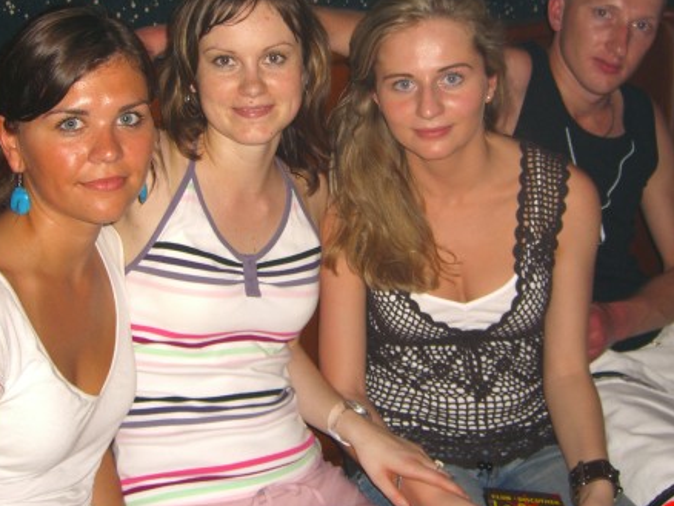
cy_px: 180
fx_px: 1013
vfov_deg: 27.9
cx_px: 325
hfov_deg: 36.8
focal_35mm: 52
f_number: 2.8
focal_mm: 7.9
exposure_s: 1/60
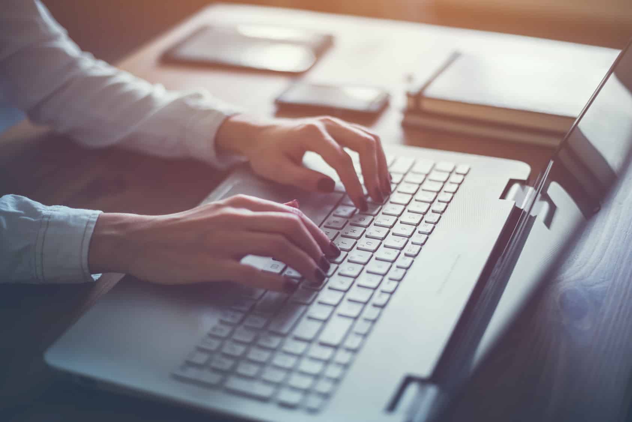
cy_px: 211
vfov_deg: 27.0
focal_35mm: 50
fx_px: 878
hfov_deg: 39.6
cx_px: 316
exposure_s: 1/200
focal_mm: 50
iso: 100
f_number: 1.4
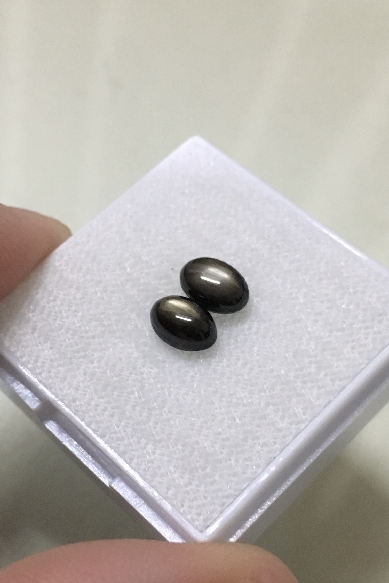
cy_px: 289
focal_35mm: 31
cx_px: 199
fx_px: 502
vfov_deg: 60.3
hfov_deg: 42.3
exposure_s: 1/25
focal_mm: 4.15
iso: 200
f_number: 2.2
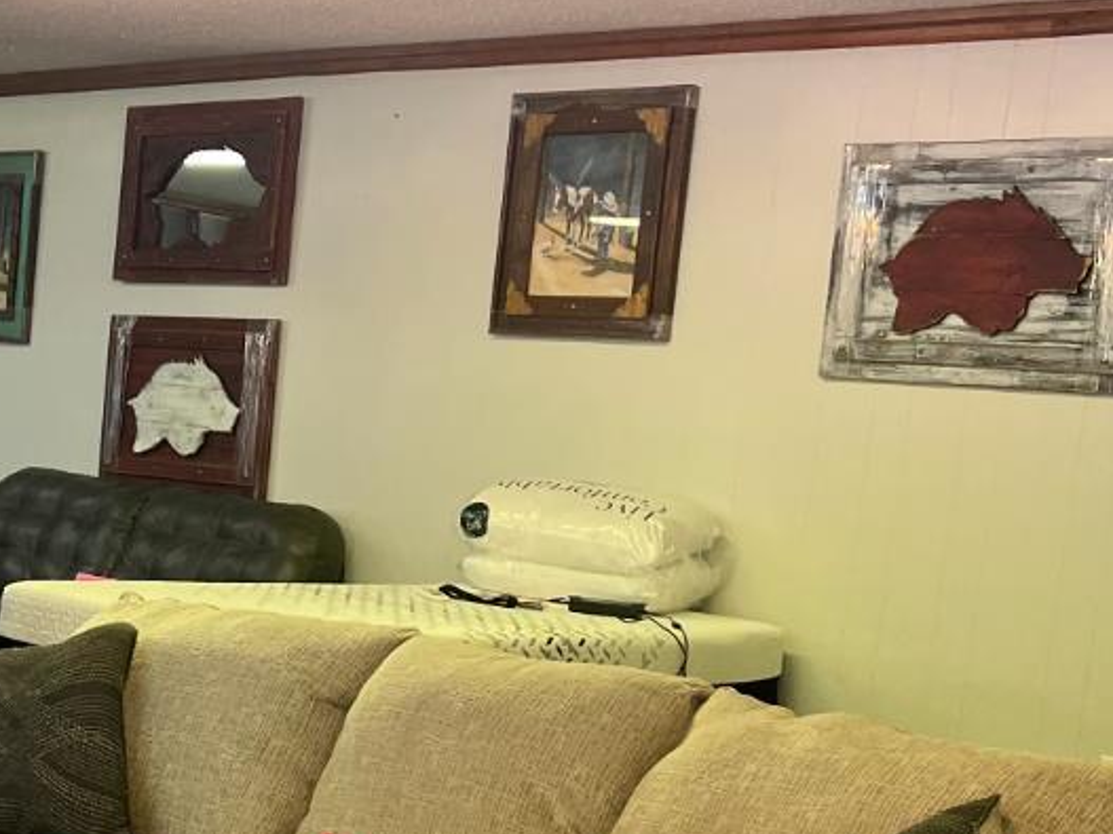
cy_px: 567
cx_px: -106
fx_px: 2379
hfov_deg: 24.6
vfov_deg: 19.8
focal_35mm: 74
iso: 100
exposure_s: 1/120
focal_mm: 5.7
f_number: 1.5
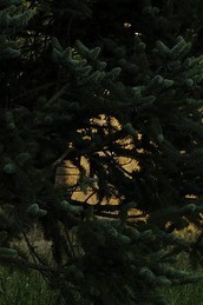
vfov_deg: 5.2
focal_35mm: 383
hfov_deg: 3.5
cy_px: -456
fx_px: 3248
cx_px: 571
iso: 400
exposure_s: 1/80
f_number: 16
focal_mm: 62
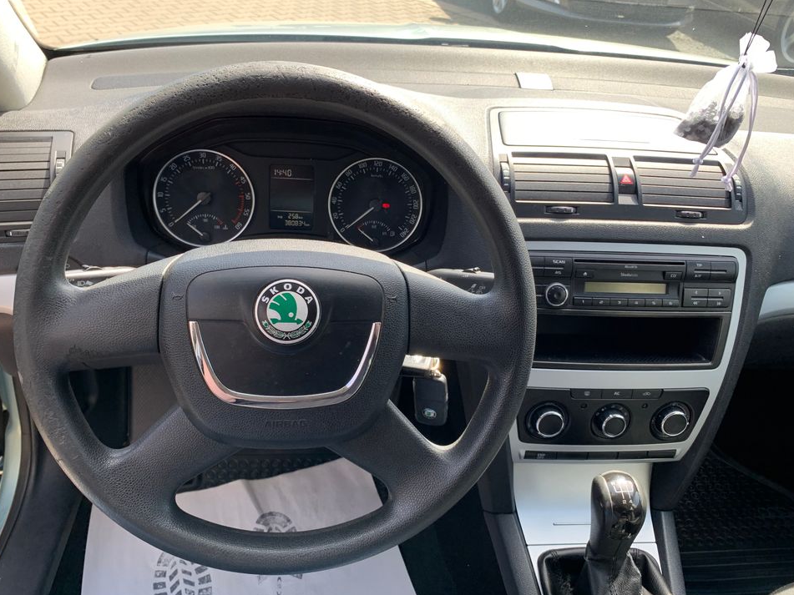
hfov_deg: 63.4
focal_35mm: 28
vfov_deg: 49.7
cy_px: 292
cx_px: 377
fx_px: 642
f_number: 1.8
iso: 25
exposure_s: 1/122
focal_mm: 4.25
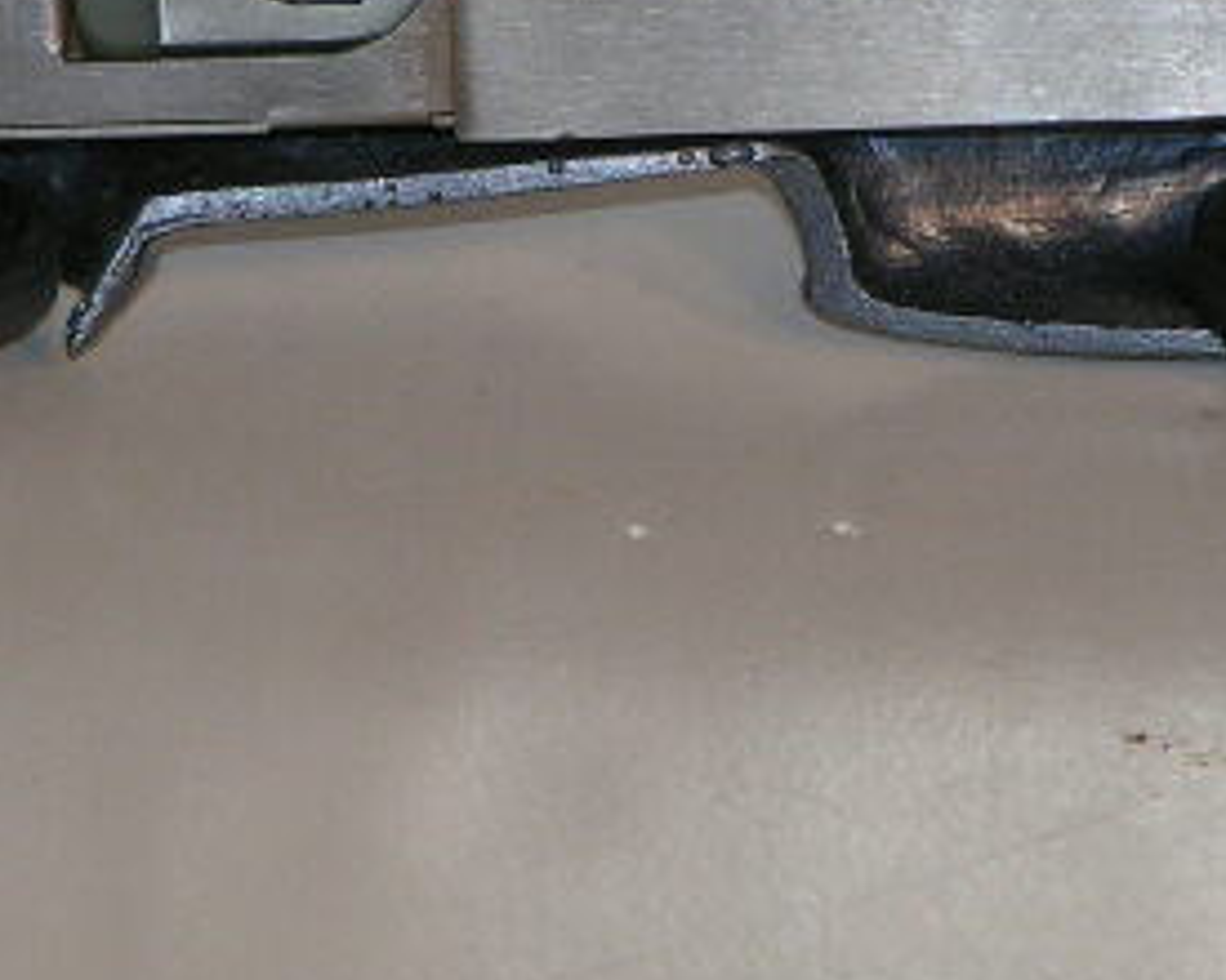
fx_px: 21336
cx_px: 459
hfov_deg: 3.3
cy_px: 40
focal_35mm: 588
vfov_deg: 2.6
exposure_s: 1/320
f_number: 5.6
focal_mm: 39.6
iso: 100
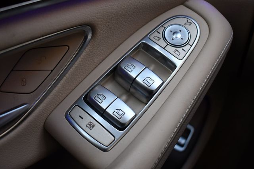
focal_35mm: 42
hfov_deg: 46.4
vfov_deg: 31.9
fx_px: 296
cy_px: 84
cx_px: 127
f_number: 4.2
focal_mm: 28
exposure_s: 1/125
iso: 900
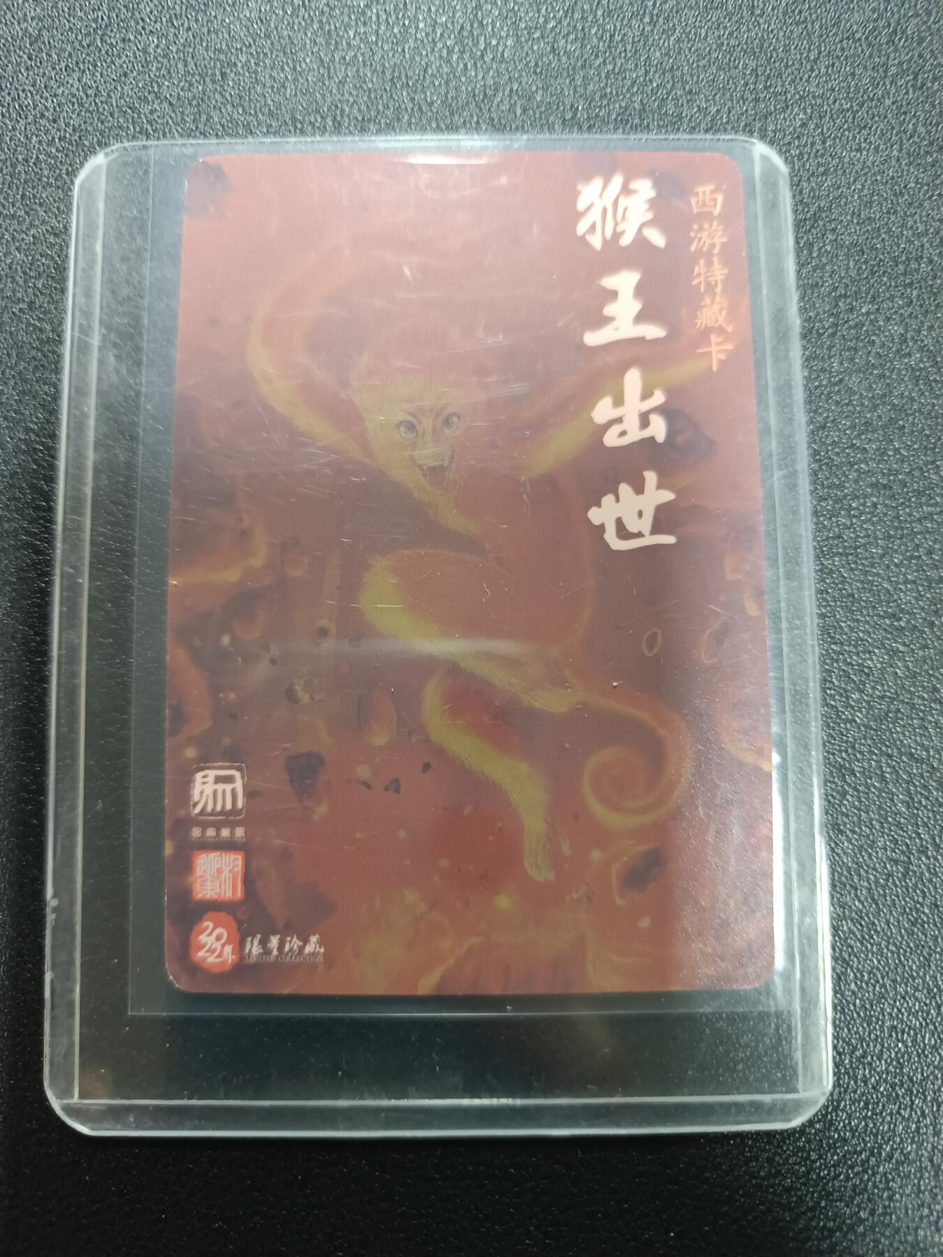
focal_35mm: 24
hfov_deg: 56.8
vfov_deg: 71.6
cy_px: 628
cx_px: 472
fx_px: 872
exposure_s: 1/25
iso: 1240
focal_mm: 5.31
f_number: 1.7
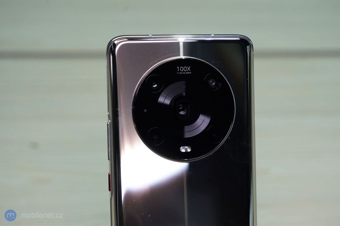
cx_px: 170
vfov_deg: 19.5
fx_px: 661
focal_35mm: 70
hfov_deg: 28.8
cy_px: 113
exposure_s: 1/160
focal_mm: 70
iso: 800
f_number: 6.3
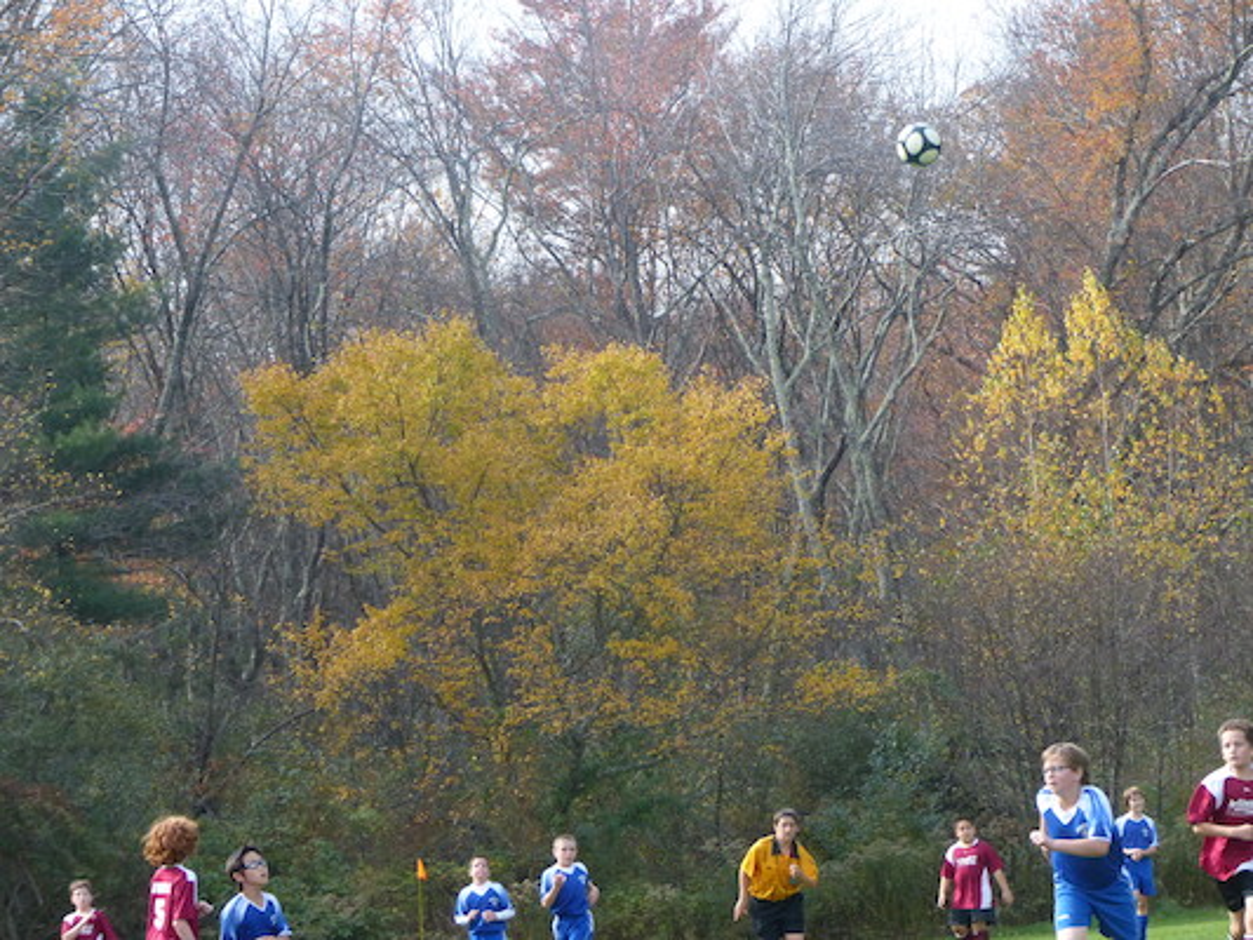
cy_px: 470
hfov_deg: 13.4
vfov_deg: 10.1
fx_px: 5322
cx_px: 626
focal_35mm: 147
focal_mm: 26.5
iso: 320
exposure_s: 1/500
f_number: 2.8
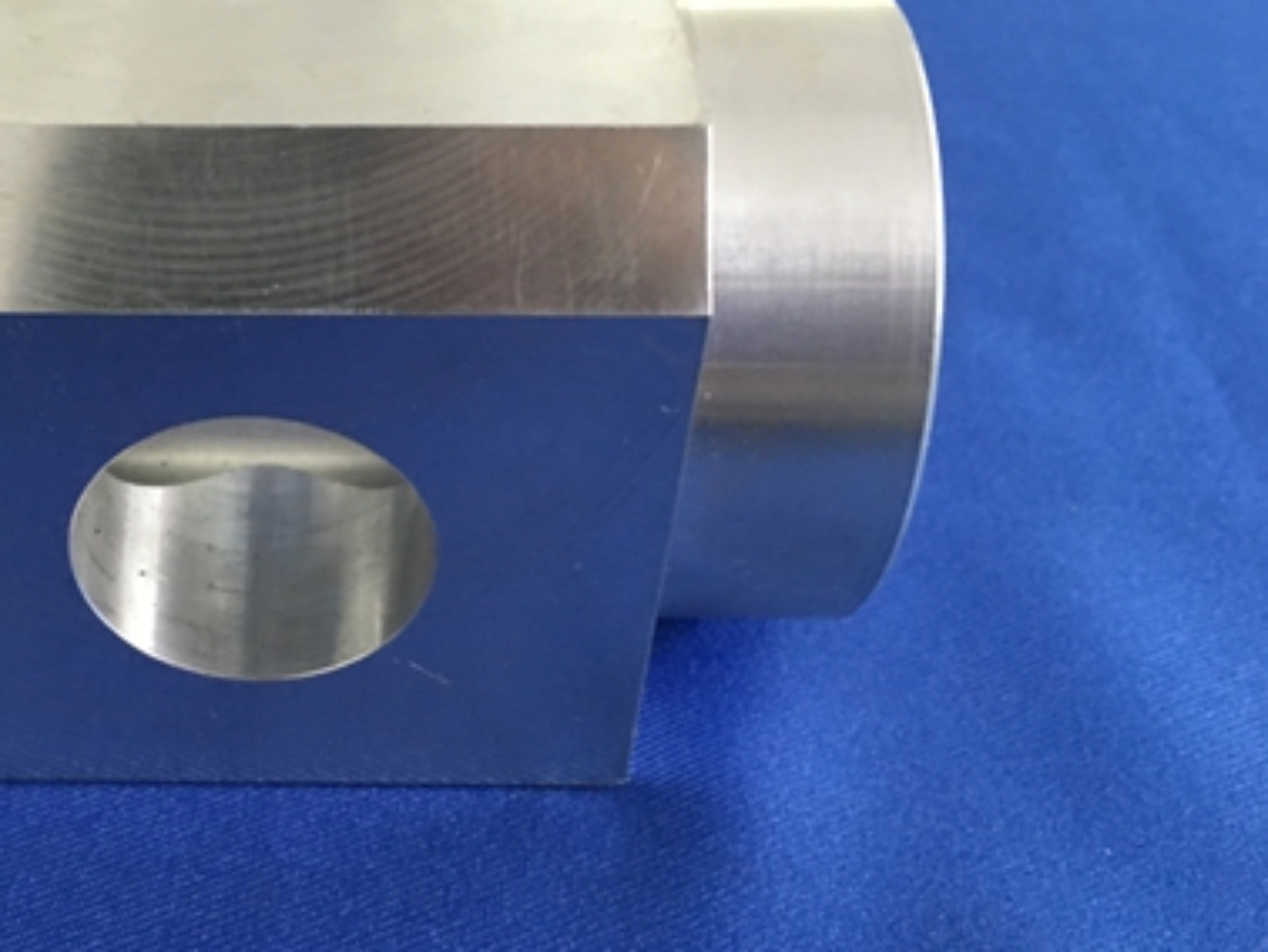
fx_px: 1686
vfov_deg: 31.6
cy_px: 476
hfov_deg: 39.9
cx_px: 299
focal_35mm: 46
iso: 100
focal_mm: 4.15
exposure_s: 1/8
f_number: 2.2
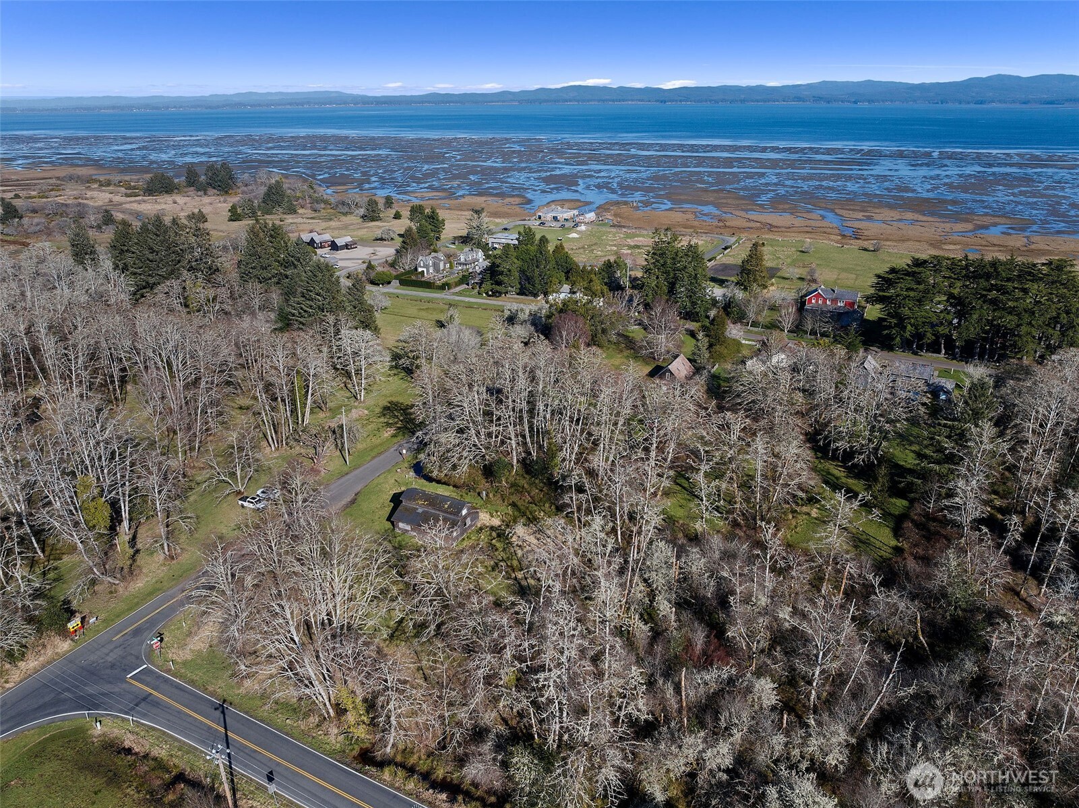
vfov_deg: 56.8
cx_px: 540
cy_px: 404
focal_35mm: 24
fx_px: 748
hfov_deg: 71.6
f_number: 2.8
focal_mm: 12.29
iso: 170
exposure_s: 1/1600
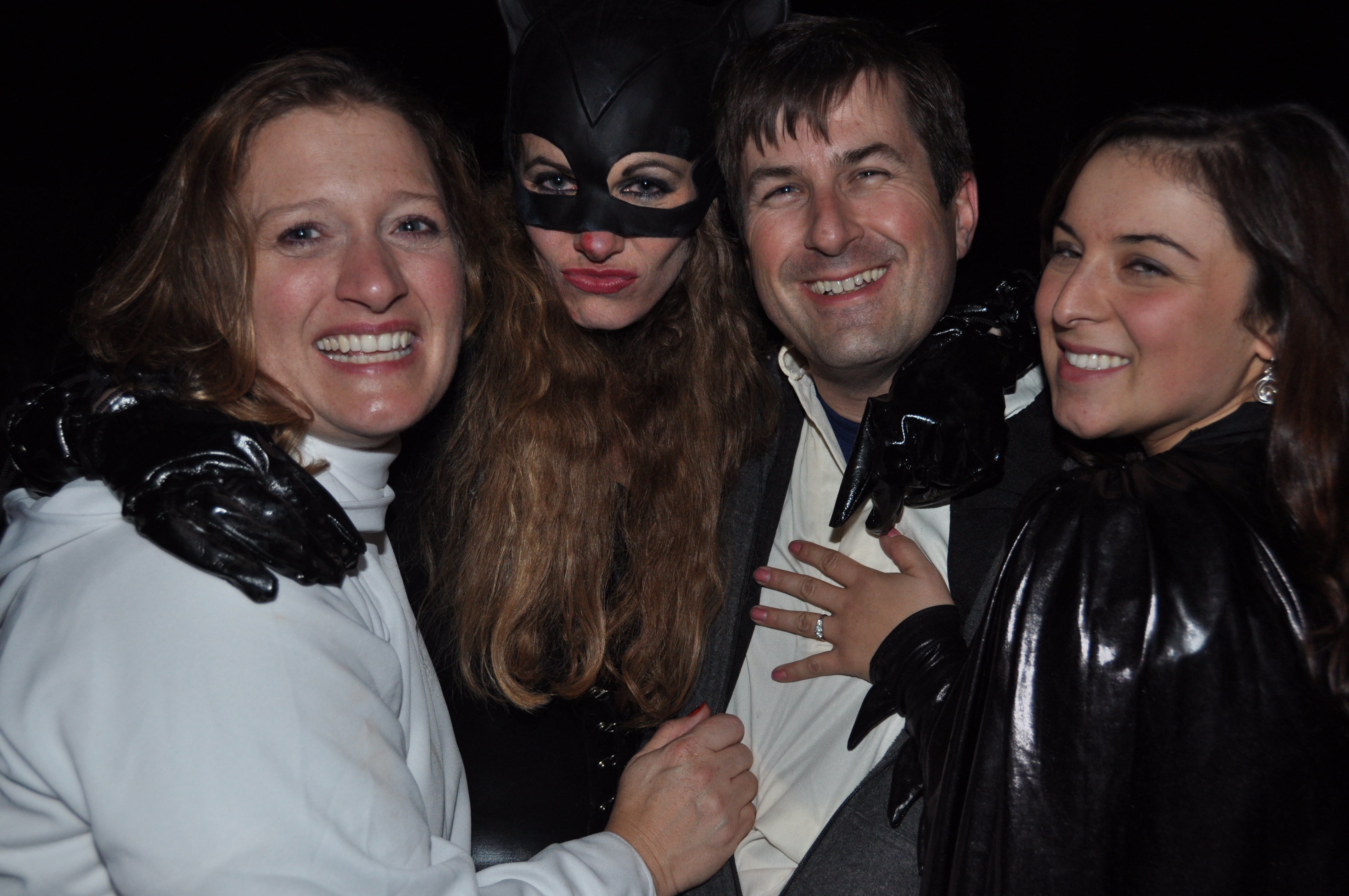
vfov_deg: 31.8
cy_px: 448
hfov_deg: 46.4
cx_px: 674
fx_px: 1572
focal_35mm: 42
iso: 450
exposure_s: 1/60
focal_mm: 28
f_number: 4
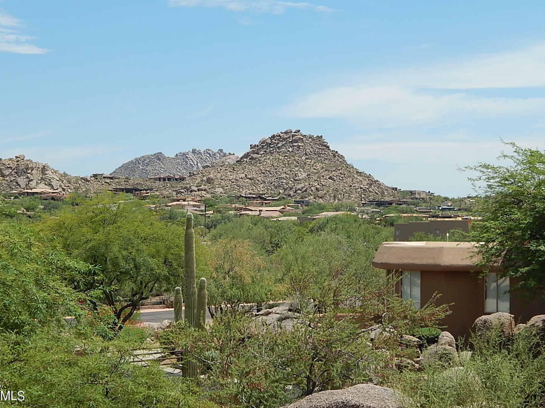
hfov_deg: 28.6
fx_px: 1071
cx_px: 253
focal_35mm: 68
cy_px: 188
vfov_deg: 21.6
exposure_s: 1/400
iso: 125
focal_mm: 10.9
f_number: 7.9
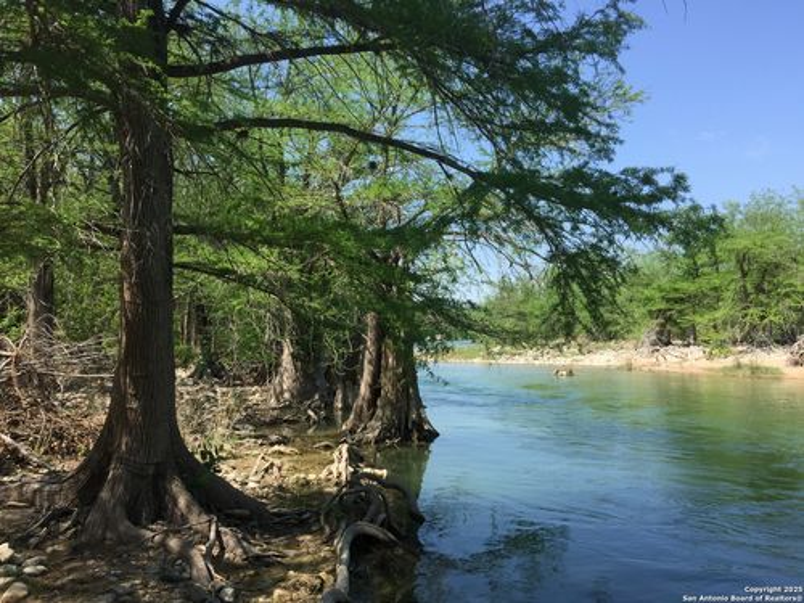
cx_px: 402
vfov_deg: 48.2
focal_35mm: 29
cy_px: 302
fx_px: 674
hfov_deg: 61.7
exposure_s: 1/1068
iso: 32
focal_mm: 4.15
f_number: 2.2
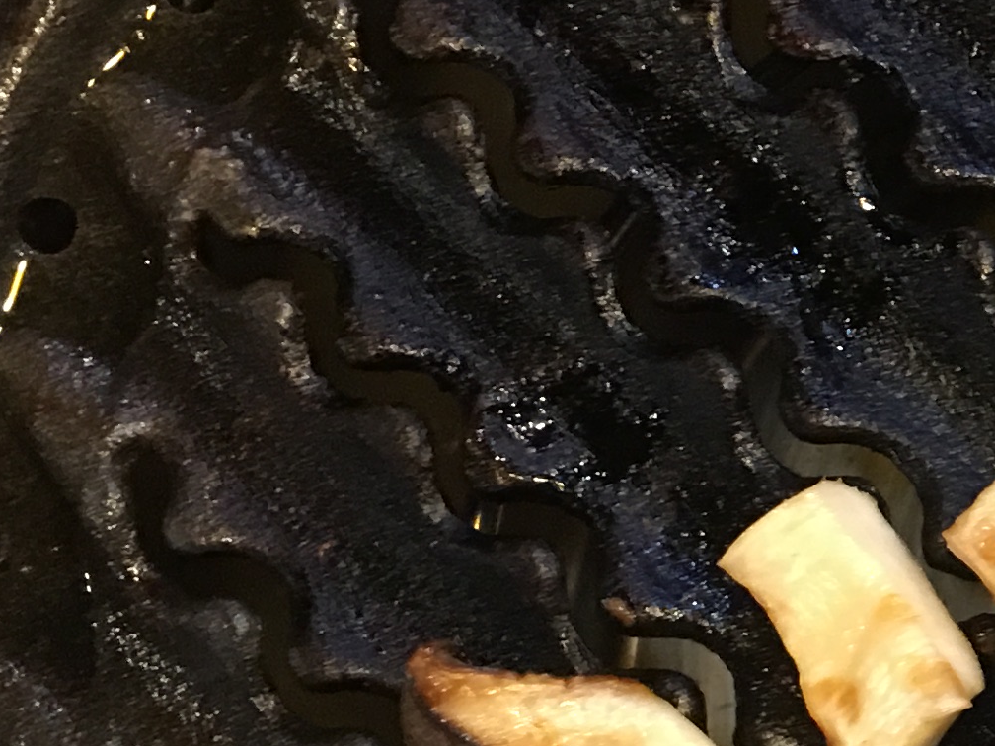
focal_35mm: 116
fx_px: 3334
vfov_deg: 12.8
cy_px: 507
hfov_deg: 15.2
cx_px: 1668
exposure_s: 1/15
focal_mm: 4.15
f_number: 2.2
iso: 100
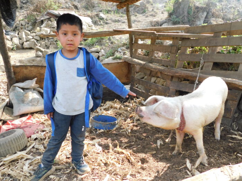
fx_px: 210
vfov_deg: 46.8
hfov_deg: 60.0
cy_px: 90
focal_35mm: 30
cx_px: 121
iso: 125
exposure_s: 1/200
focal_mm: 5.3
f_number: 3.2
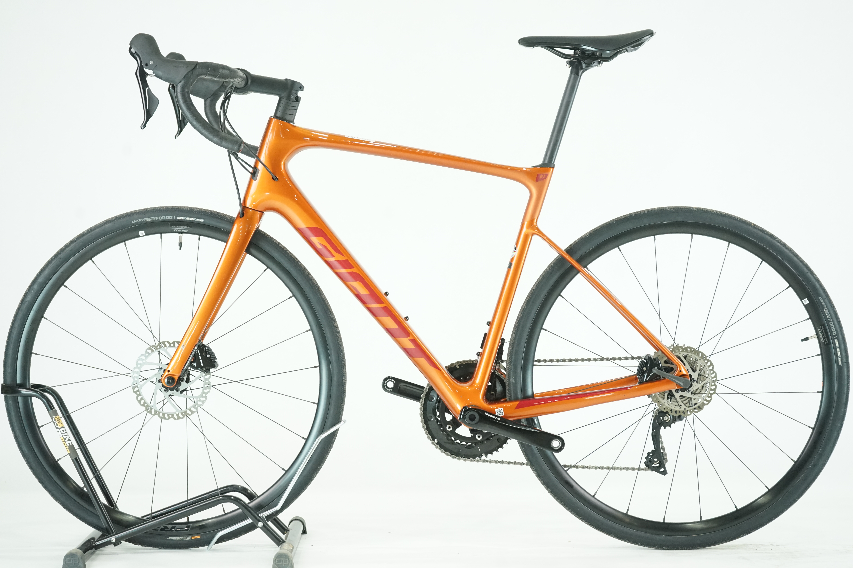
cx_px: 426
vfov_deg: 20.0
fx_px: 1611
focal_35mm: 68
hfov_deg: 29.7
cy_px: 284
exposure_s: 1/200
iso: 3200
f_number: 6.3
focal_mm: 68
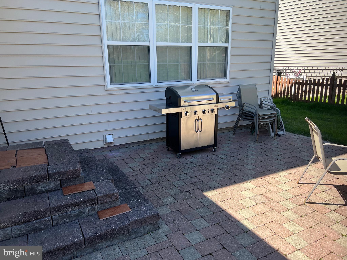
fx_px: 261
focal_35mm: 26
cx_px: 174
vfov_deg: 53.1
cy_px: 130
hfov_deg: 67.3
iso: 50
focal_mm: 5.7
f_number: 1.5
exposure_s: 1/982
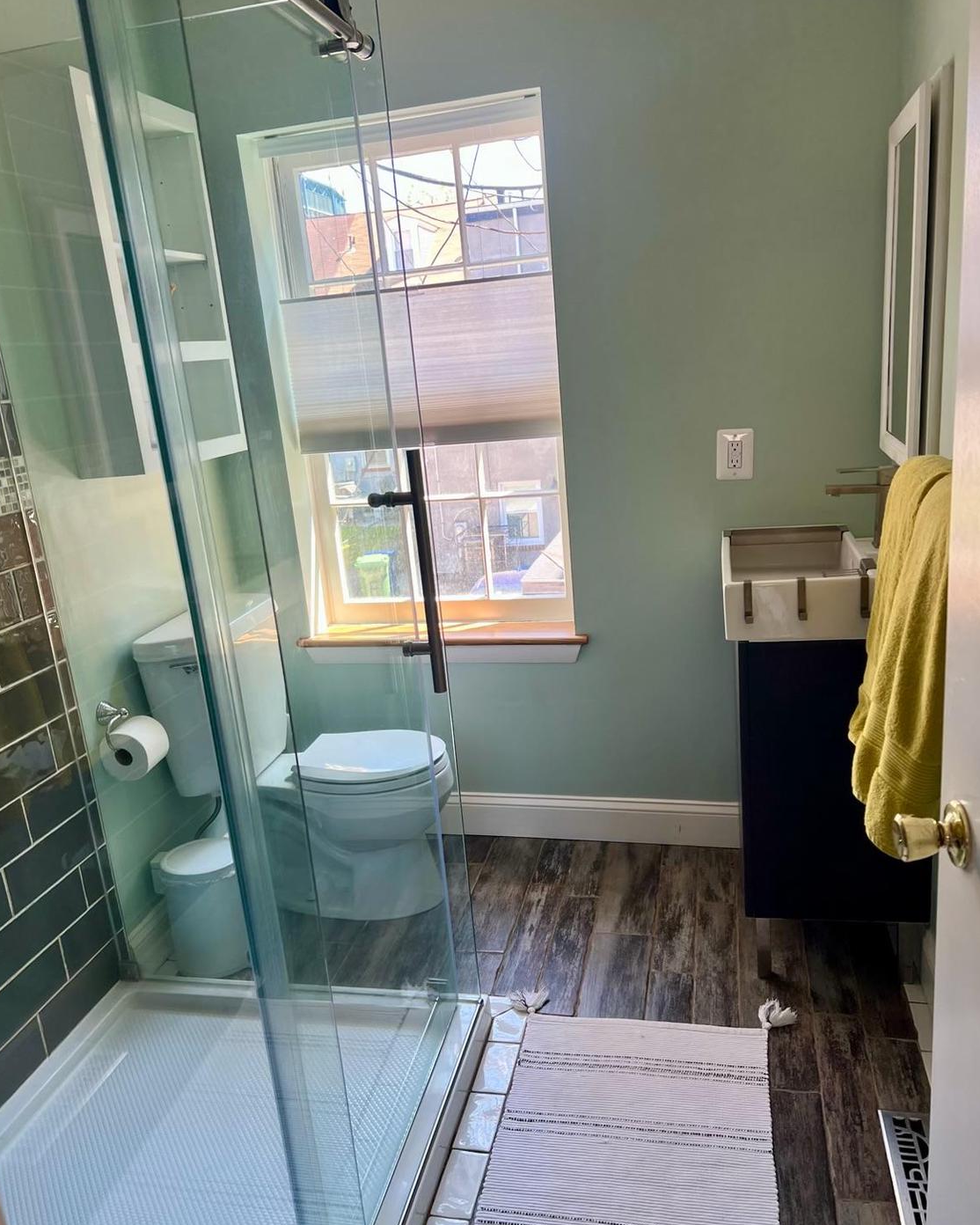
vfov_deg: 62.2
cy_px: 643
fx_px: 1015
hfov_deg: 51.5
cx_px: 498
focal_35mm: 28
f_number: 1.5
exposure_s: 1/121
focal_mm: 5.7
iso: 40
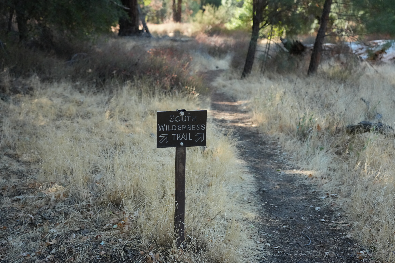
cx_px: 198
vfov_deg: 21.6
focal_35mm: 63
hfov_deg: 31.9
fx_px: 691
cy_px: 132
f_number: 5
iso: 4000
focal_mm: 63
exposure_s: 1/1600
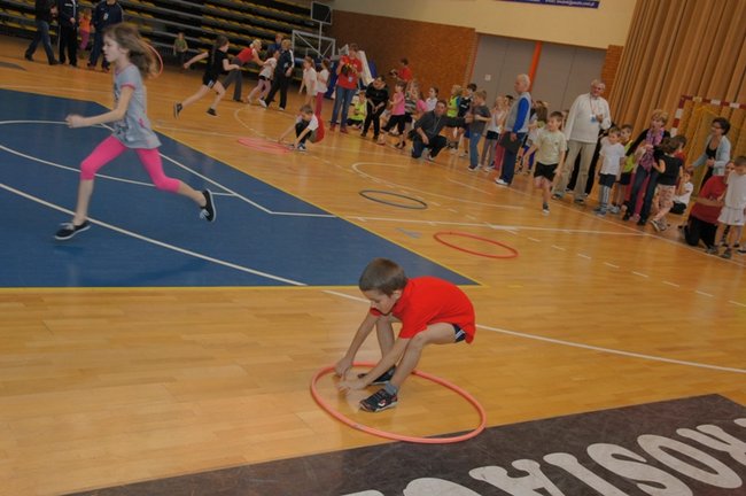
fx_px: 807
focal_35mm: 39
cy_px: 248
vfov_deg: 34.1
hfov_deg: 49.6
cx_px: 373
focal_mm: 26
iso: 800
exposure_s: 1/160
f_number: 8
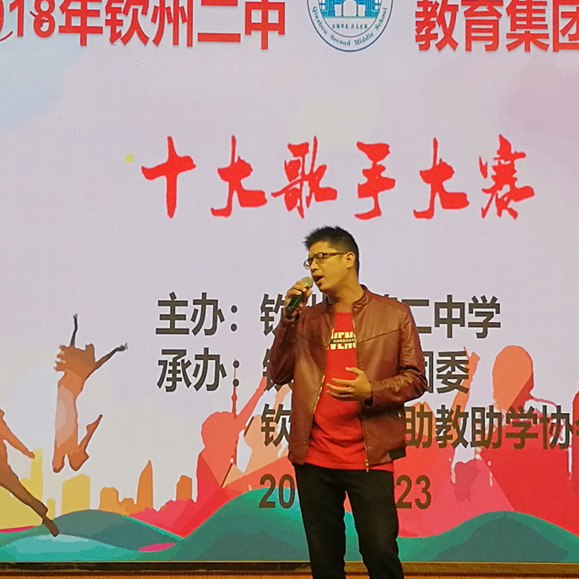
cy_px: 282
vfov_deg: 19.5
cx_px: 347
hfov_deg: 19.5
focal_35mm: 89
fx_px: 1684
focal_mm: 4.5
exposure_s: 1/60
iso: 100
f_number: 2.2
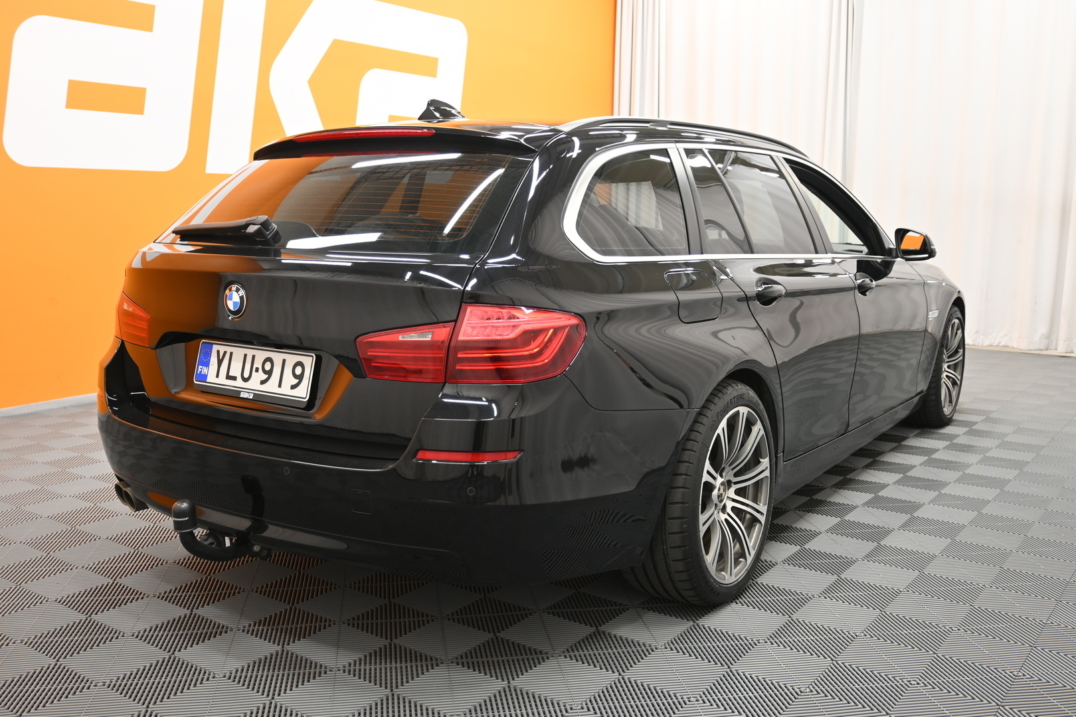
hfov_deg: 57.2
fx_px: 986
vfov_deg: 40.0
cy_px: 358
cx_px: 538
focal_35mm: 33
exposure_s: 1/40
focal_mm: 22
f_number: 4
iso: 500
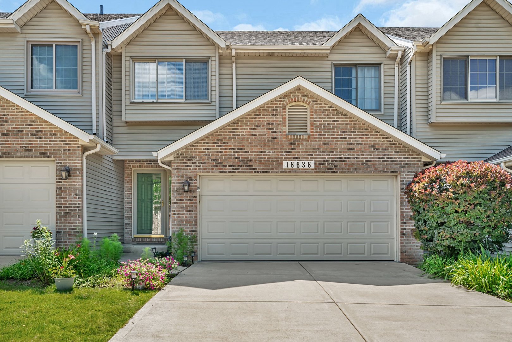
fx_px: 427
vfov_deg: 43.6
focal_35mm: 30
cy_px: 171
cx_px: 256
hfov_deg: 61.9
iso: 400
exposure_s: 1/160
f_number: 9
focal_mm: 30
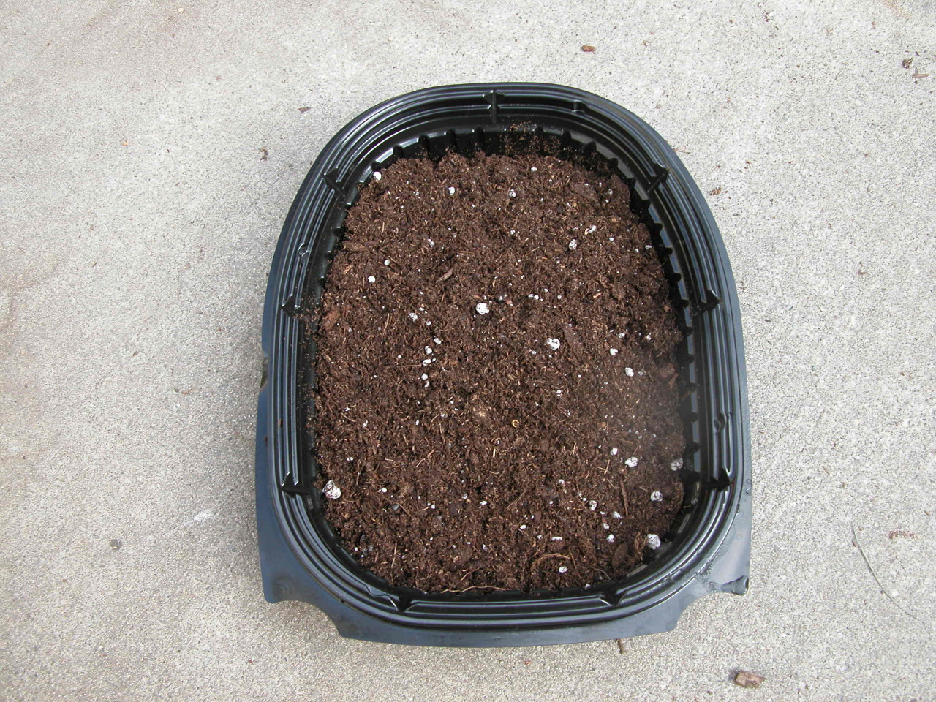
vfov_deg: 40.7
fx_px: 946
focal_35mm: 35
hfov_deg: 52.6
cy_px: 351
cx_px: 468
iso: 100
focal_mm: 8.9
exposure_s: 1/61.4
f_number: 3.2
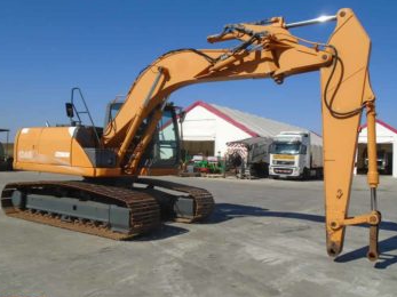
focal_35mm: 30
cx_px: 198
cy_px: 143
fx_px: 344
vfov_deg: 46.8
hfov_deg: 60.0
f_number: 8
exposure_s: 1/250
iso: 100
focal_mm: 4.6
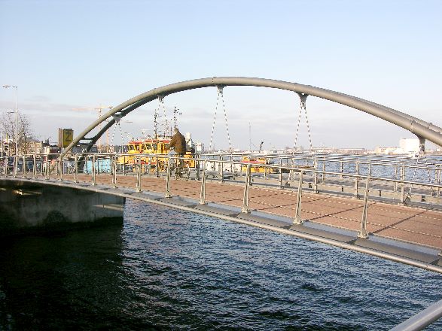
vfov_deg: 40.7
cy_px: 166
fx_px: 447
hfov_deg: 52.6
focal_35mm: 35
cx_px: 221
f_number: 7.1
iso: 50
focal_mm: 8.9
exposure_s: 1/99.7
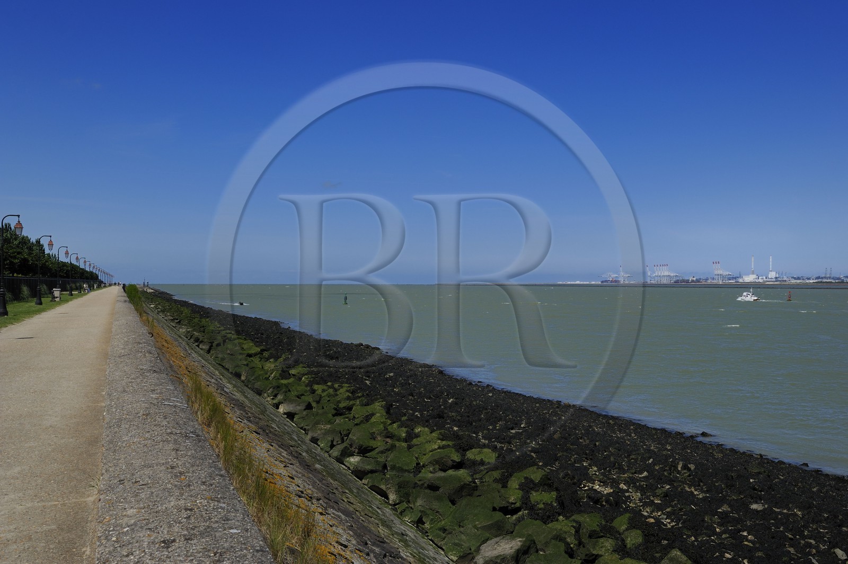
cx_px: 424
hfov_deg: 50.7
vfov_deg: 35.0
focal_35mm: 38
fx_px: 894
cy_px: 282
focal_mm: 38
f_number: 16
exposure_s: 1/200
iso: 200
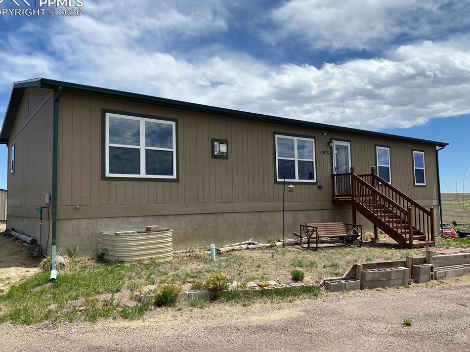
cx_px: 238
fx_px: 380
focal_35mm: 28
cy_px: 178
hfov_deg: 63.5
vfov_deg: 49.7
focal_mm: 4.25
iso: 32
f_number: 1.8
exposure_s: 1/4608
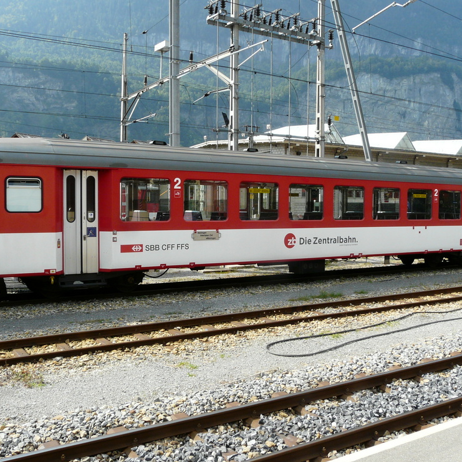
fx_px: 559
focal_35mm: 37
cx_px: 243
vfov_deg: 44.9
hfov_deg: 44.9
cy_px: 233
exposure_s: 1/200
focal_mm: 5
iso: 100
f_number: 5.6
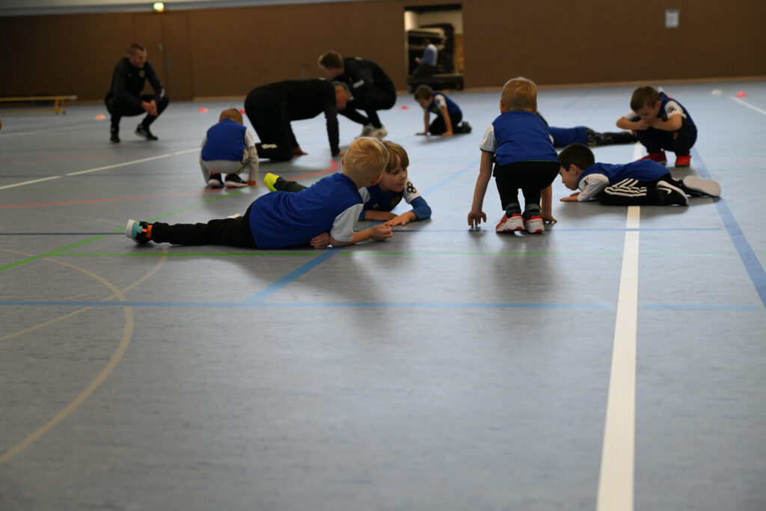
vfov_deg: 24.6
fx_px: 1170
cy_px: 256
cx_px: 383
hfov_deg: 36.2
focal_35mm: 55
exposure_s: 1/500
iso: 3200
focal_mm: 55
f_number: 2.8
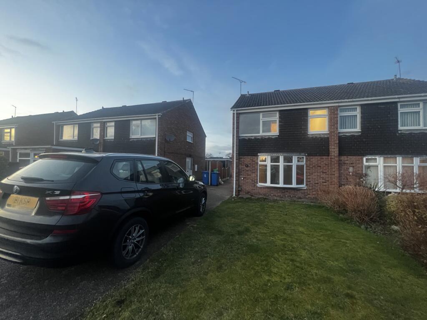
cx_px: 214
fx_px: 160
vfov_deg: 89.9
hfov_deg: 106.2
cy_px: 160
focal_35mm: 13
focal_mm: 1.57
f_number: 1.8
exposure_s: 1/60
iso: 640
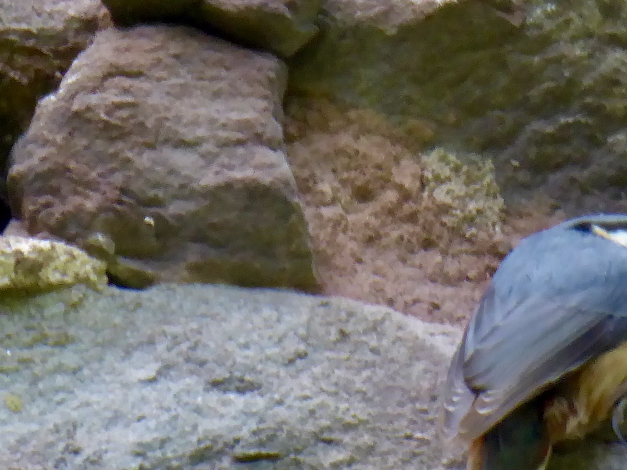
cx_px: 569
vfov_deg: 0.6
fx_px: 41975
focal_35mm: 2318
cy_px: 278
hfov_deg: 0.9
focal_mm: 129
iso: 320
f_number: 6.4
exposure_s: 1/125
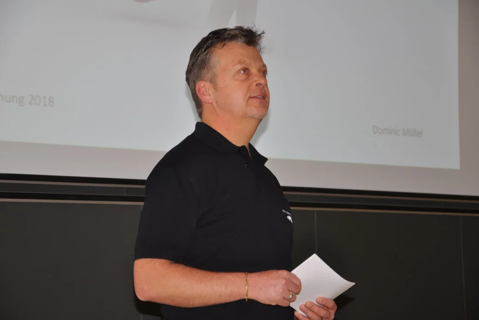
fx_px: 1410
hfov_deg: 19.3
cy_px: 161
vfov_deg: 12.9
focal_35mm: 106
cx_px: 239
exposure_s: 1/60
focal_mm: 70
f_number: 5.3
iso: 250
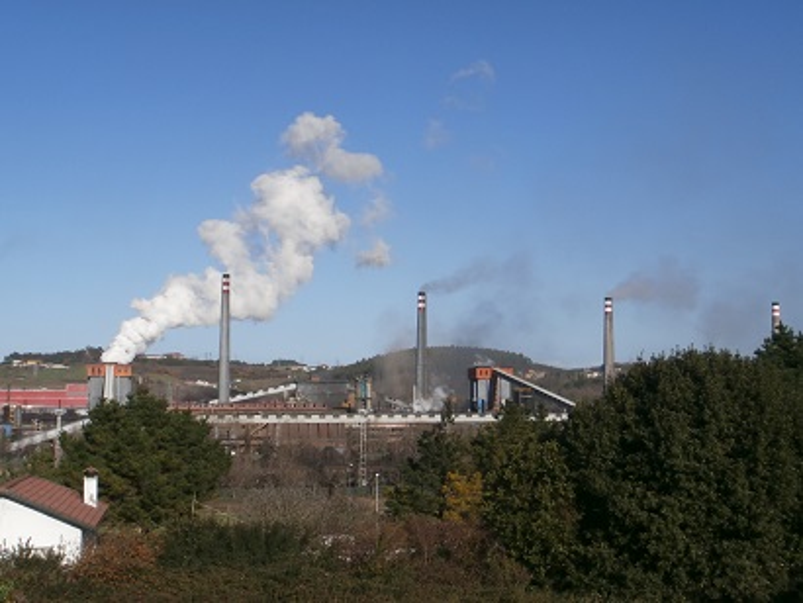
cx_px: 402
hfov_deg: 40.4
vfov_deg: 30.9
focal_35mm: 47
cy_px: 302
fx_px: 1091
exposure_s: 1/1250
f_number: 4.2
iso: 100
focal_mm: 8.29
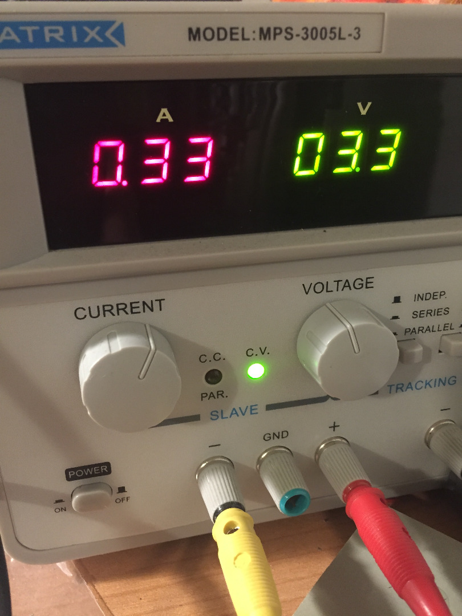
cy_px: 308
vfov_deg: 61.7
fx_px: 516
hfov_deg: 48.2
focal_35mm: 29
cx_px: 231
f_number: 2.2
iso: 500
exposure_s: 1/17
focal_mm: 4.15
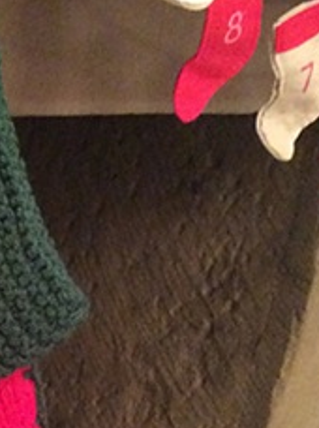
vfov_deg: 19.6
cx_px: -114
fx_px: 1196
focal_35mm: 97
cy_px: 440
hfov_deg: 14.5
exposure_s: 1/17
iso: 500
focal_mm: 3.3
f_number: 2.4
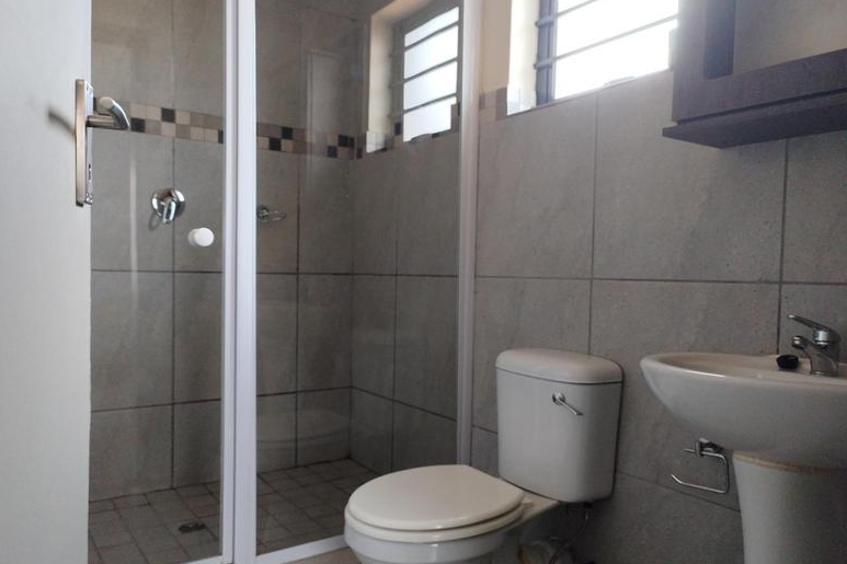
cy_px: 304
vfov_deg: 46.3
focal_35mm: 28
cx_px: 427
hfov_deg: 65.5
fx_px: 659
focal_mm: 6.24
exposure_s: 1/33.3
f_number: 1.8
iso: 336
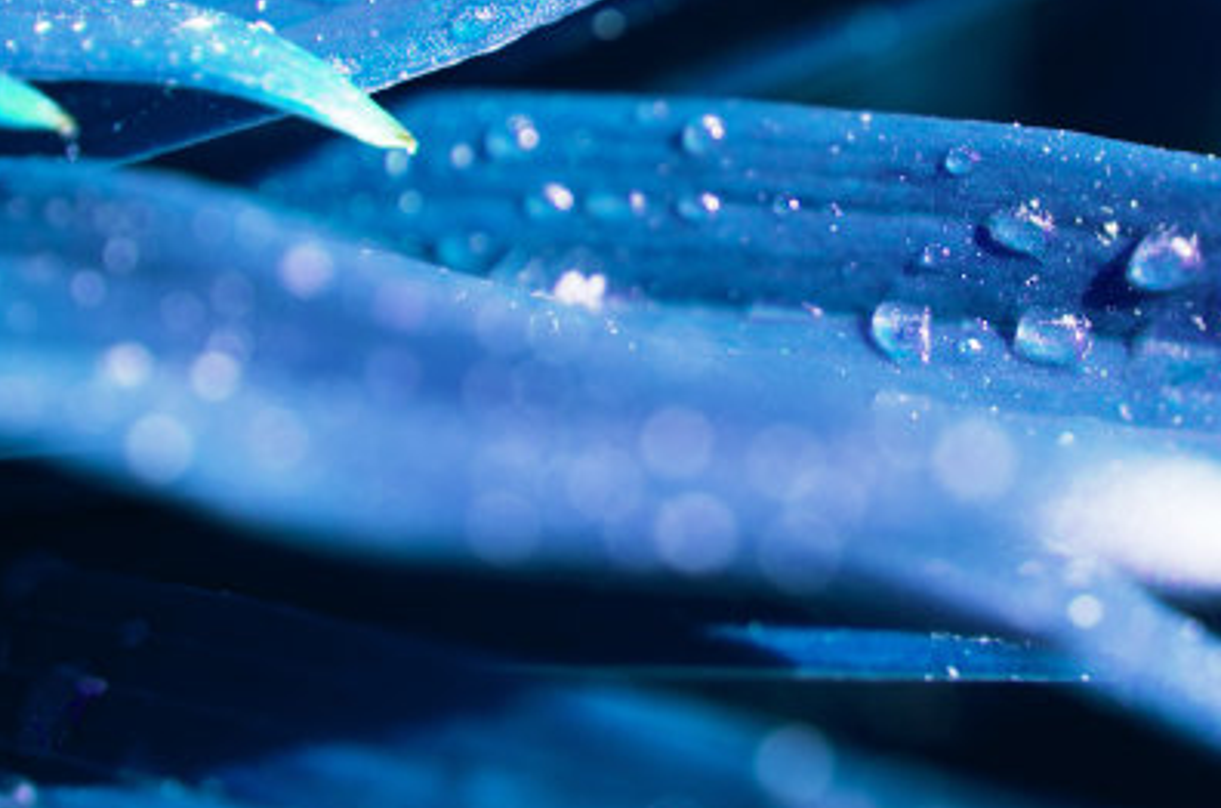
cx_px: 832
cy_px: 270
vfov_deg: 9.8
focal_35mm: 139
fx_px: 4703
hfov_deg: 14.8
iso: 100
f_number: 3.3
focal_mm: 60
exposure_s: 1/800
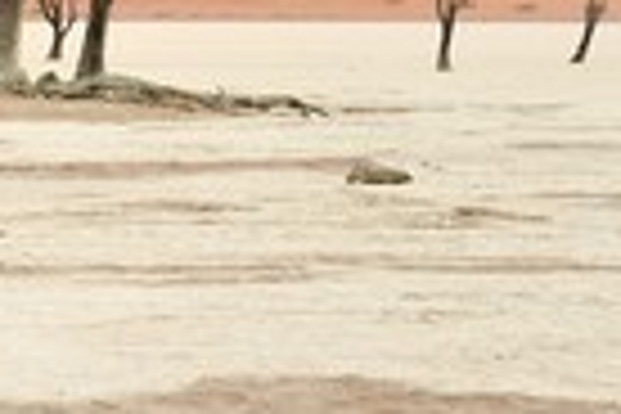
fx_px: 9418
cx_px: 207
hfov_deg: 3.8
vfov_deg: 2.5
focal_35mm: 546
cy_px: -126
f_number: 9
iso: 400
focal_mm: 180
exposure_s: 1/250
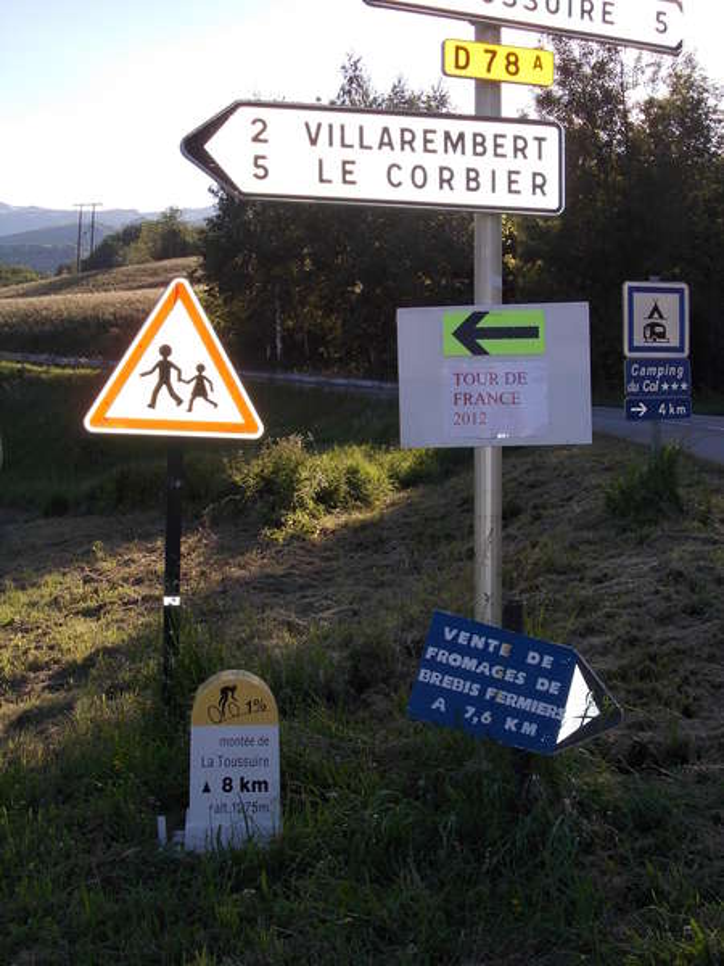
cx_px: 362
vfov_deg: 37.5
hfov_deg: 28.6
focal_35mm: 51
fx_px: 1422
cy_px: 483
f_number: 3.6
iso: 80
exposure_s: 1/400
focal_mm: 7.2
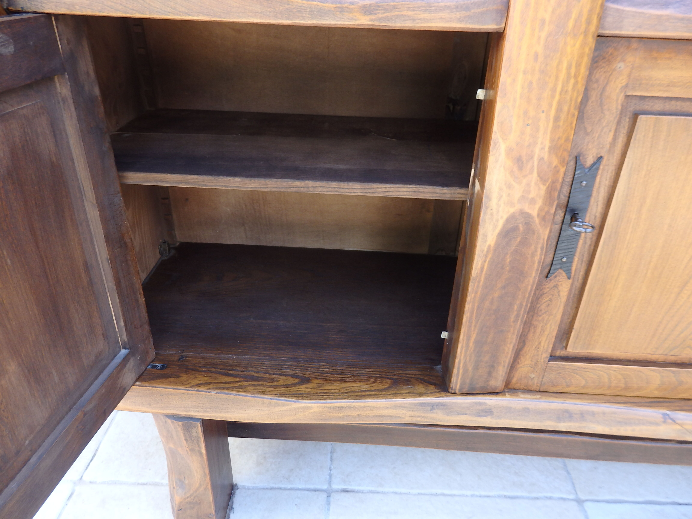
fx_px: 500
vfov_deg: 54.9
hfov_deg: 69.4
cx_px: 346
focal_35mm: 25
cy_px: 260
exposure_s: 1/80
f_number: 3
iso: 125
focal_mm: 4.5
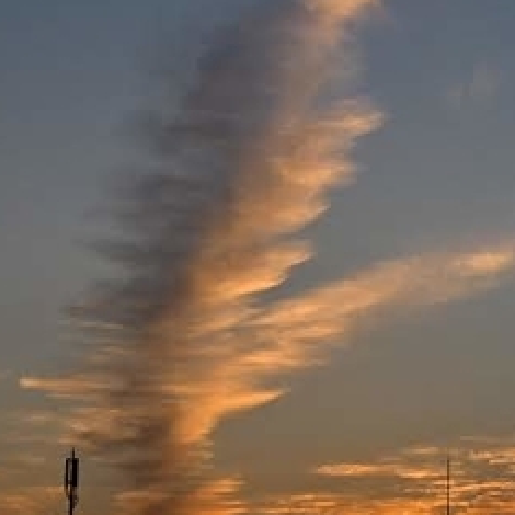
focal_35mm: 165
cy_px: -66
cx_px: 568
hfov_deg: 10.5
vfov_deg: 10.5
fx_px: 2777
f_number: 11
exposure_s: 1/400
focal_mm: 38
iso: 200
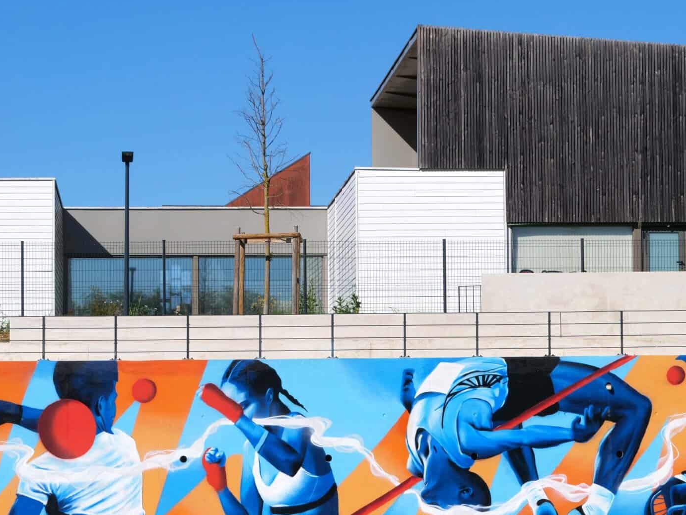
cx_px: 416
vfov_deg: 11.8
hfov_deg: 15.8
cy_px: 340
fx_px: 2478
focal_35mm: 125
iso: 200
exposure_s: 1/1000
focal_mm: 45
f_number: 9
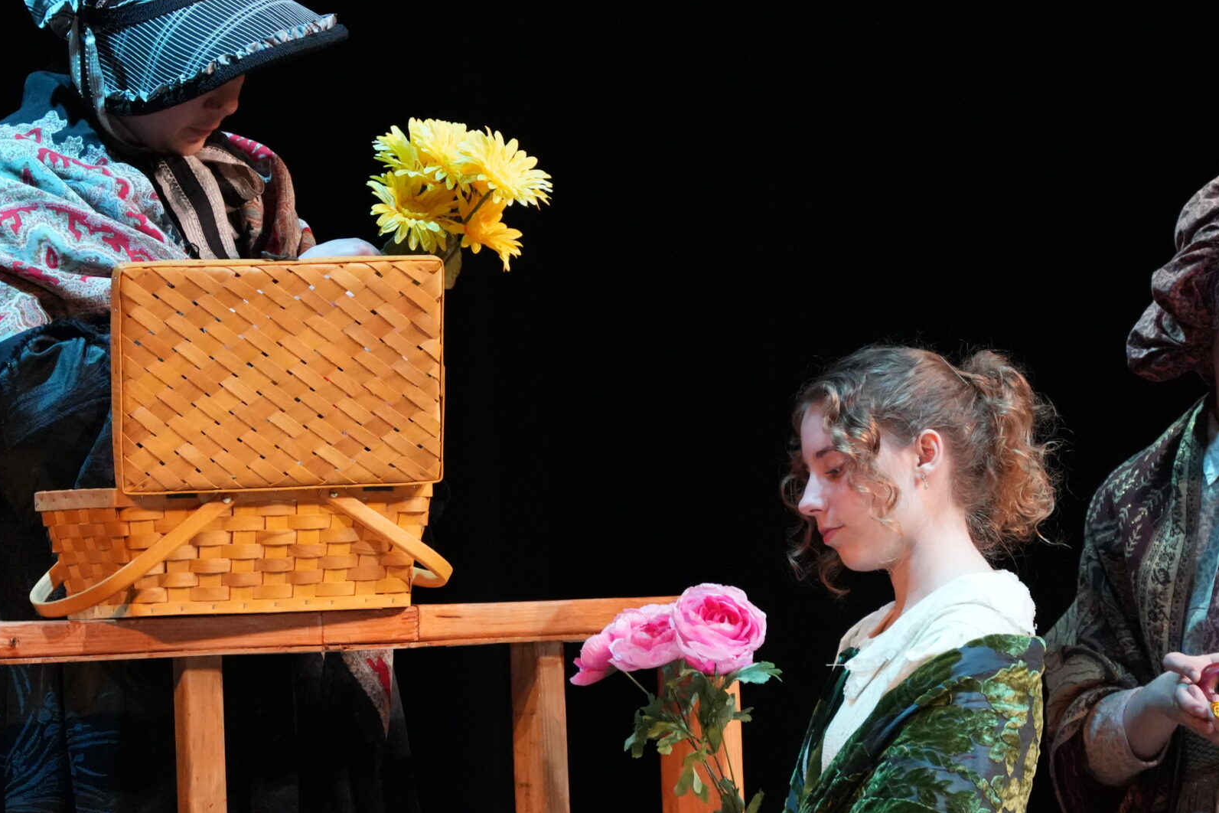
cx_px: 592
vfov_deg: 2.9
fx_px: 16320
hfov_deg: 4.3
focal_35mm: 482
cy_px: 353
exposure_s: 1/320
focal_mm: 300
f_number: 6.3
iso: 8000
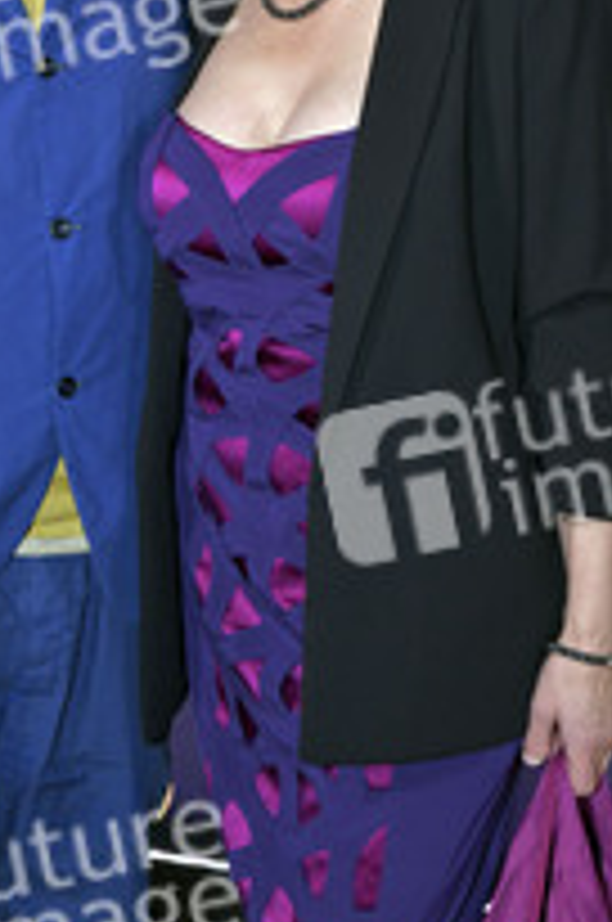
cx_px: 140
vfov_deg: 24.5
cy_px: 234
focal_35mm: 82
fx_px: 2098
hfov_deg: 16.5
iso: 1250
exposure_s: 1/200
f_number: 5.6
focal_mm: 42
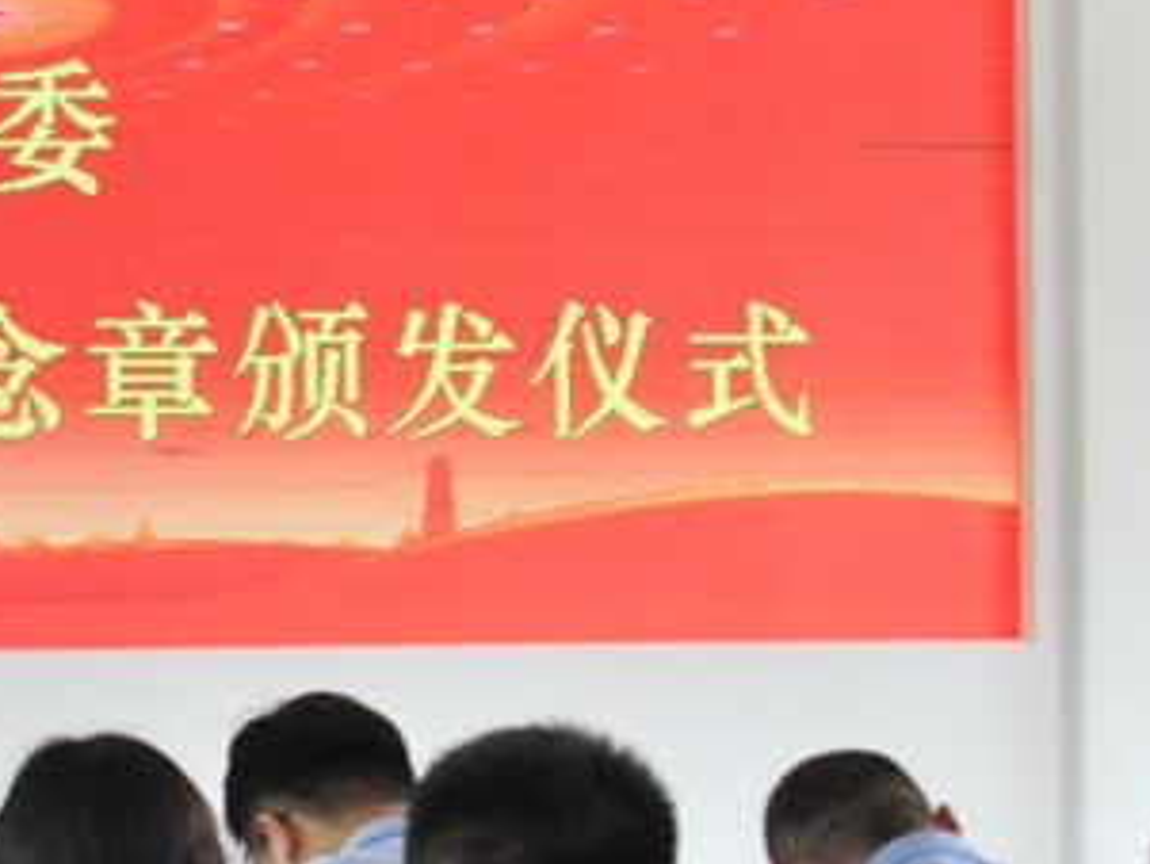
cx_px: -699
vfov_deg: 8.6
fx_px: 5704
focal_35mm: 172
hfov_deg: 11.0
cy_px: 210
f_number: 7.1
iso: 1400
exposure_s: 1/30
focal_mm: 35
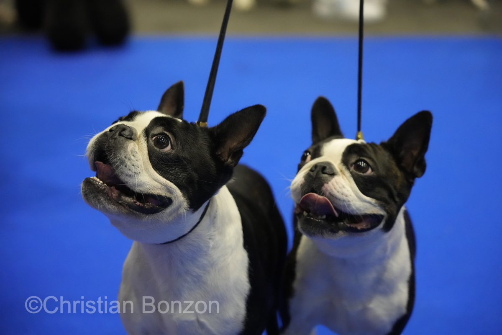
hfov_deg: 25.1
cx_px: 251
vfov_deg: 16.9
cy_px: 168
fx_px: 1129
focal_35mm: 81
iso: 8000
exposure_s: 1/125
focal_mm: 81
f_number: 4
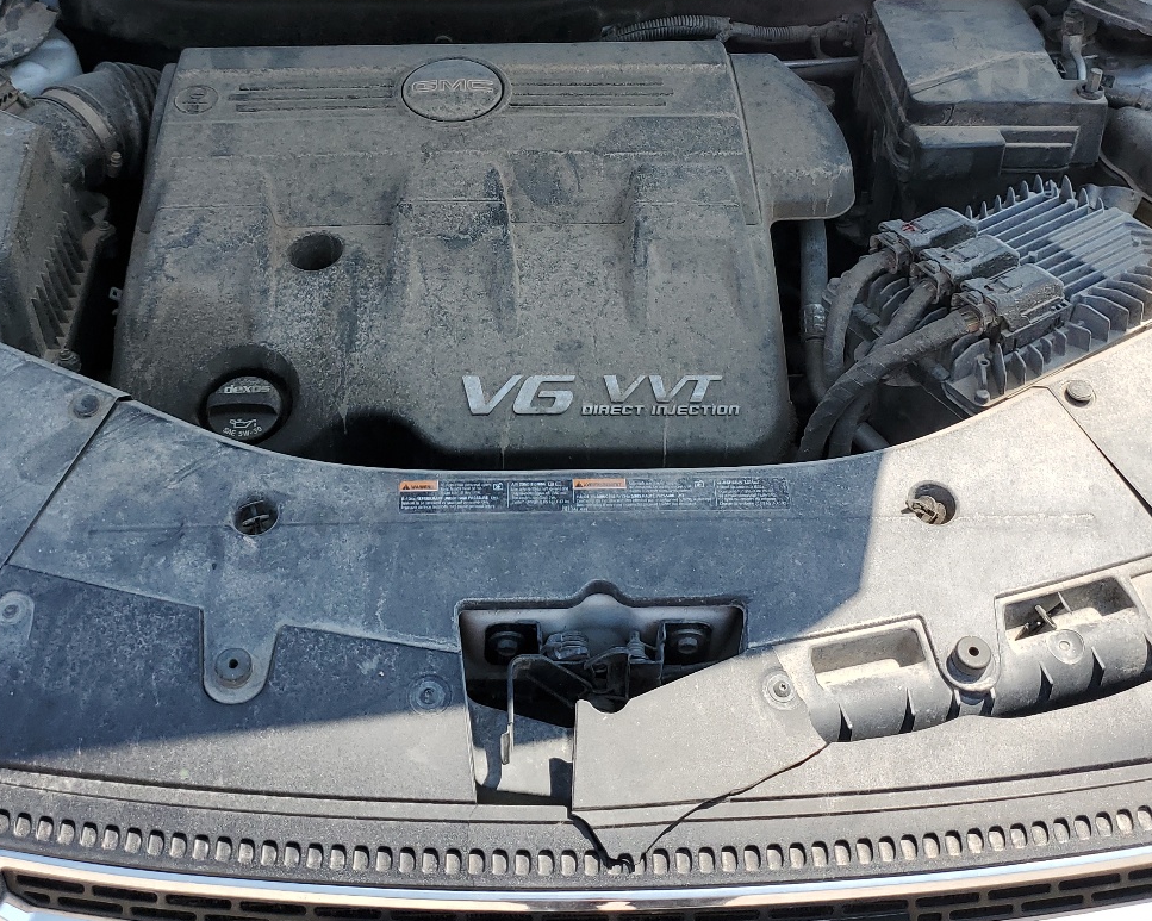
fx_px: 1432
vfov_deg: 35.2
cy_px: 278
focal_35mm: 42
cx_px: 559
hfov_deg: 43.8
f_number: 1.5
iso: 50
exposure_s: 1/1667
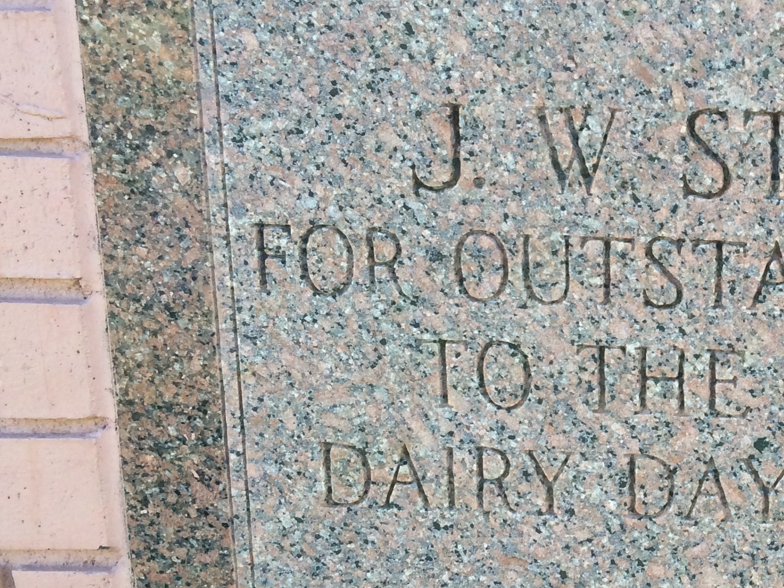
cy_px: 338
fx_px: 1608
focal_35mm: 71
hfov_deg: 25.9
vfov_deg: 20.7
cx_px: 799
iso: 32
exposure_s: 1/260
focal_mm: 4.12
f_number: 2.2
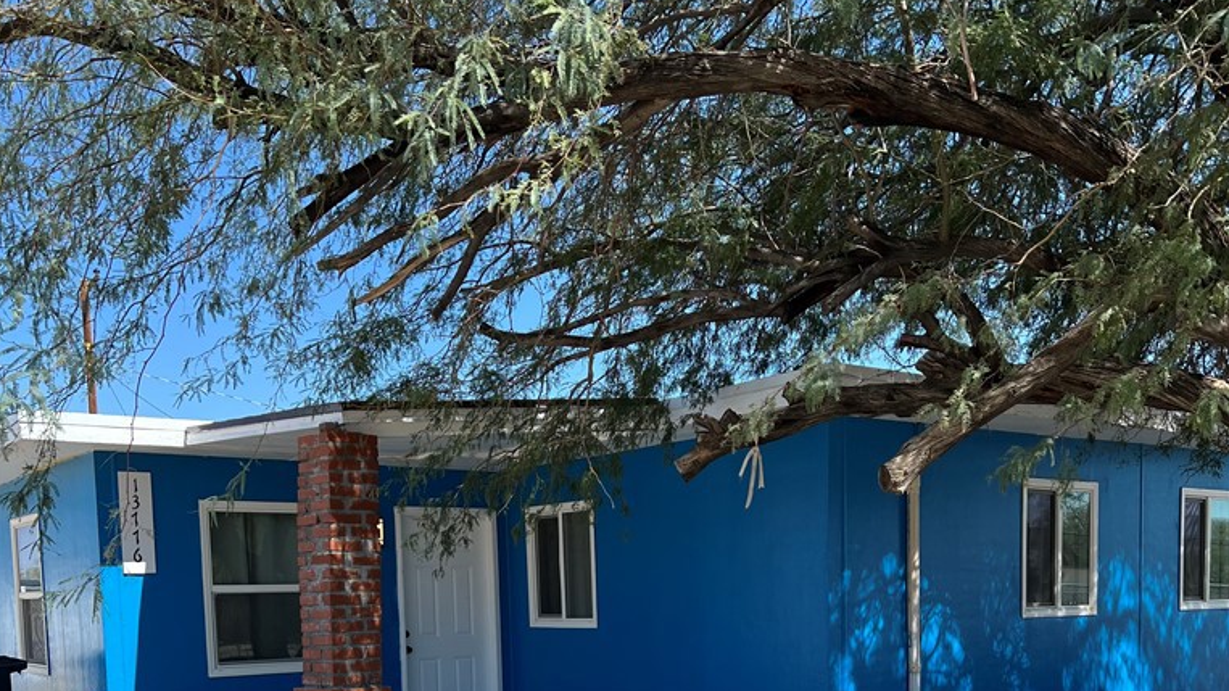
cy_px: 699
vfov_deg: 29.1
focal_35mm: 38
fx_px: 1238
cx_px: 612
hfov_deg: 52.8
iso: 50
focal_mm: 5.7
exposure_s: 1/3077
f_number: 1.5
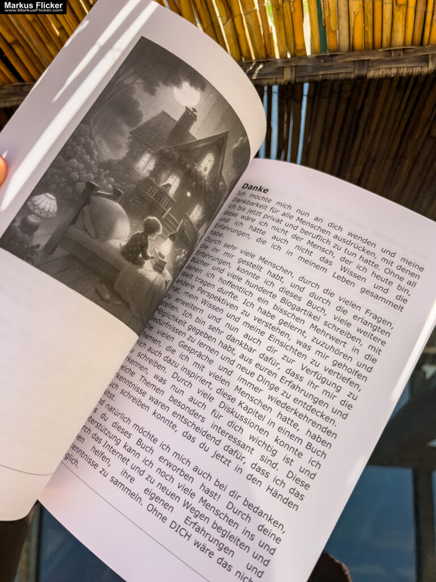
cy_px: 291
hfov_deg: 53.1
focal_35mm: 26
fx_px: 437
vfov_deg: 67.3
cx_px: 218
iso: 50
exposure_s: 1/1250
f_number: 1.5
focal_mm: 5.7
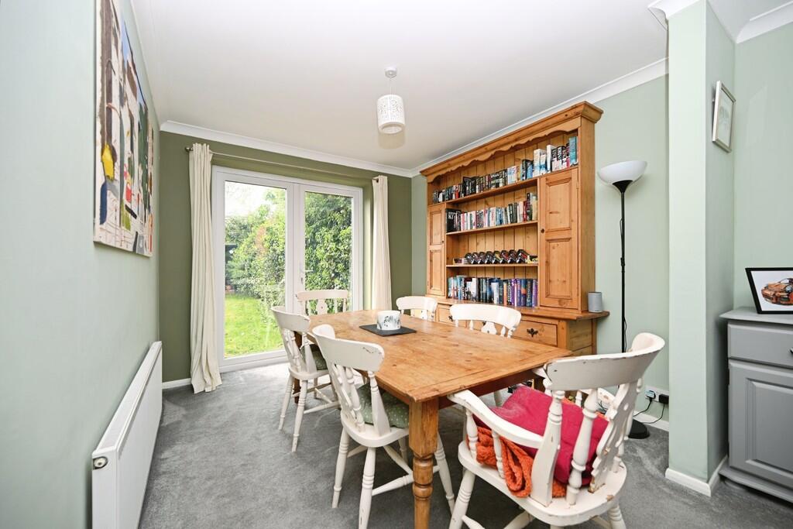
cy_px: 264
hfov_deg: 104.2
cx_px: 396
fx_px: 308
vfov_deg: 81.2
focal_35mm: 14
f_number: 4.5
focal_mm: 14
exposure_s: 1/80
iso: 100
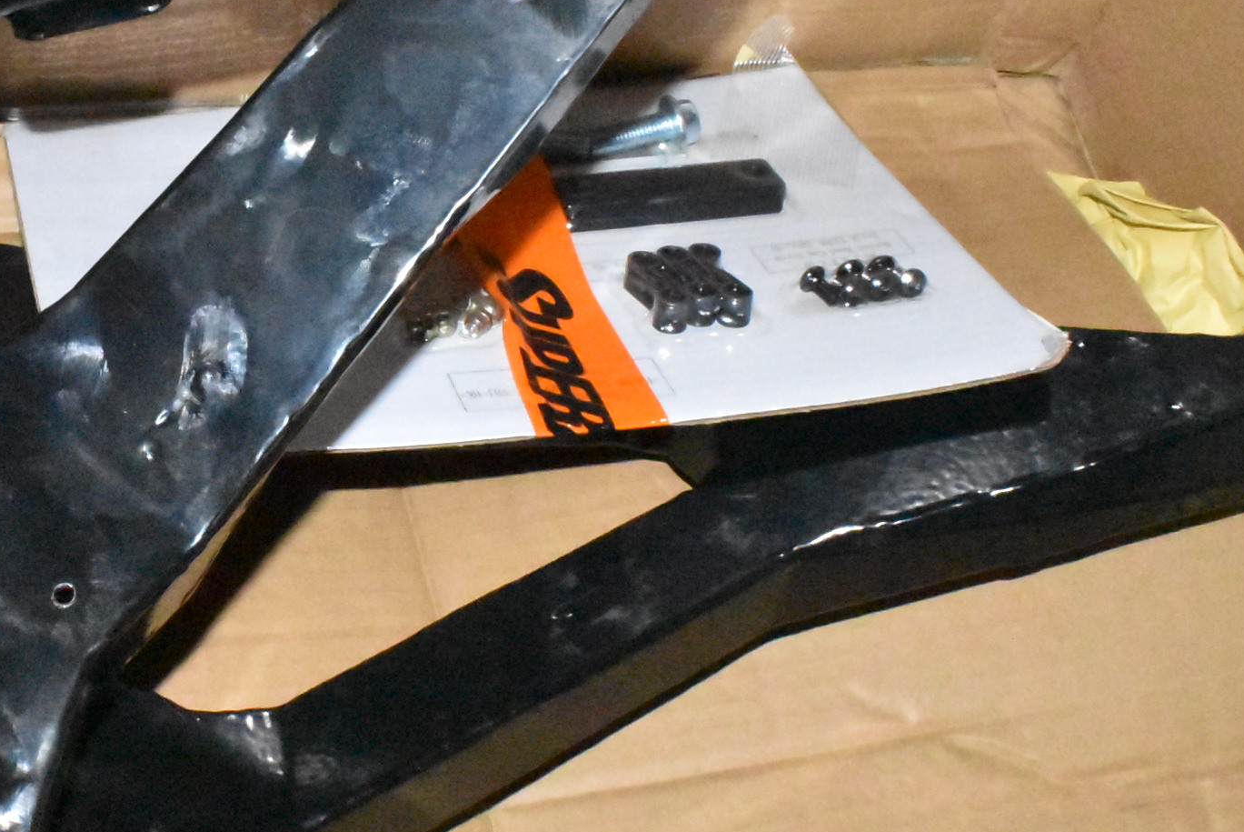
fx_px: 2040
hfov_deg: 32.9
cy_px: 467
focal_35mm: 59
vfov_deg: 23.0
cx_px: 246
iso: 20000
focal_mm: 18
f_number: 22
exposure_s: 1/200
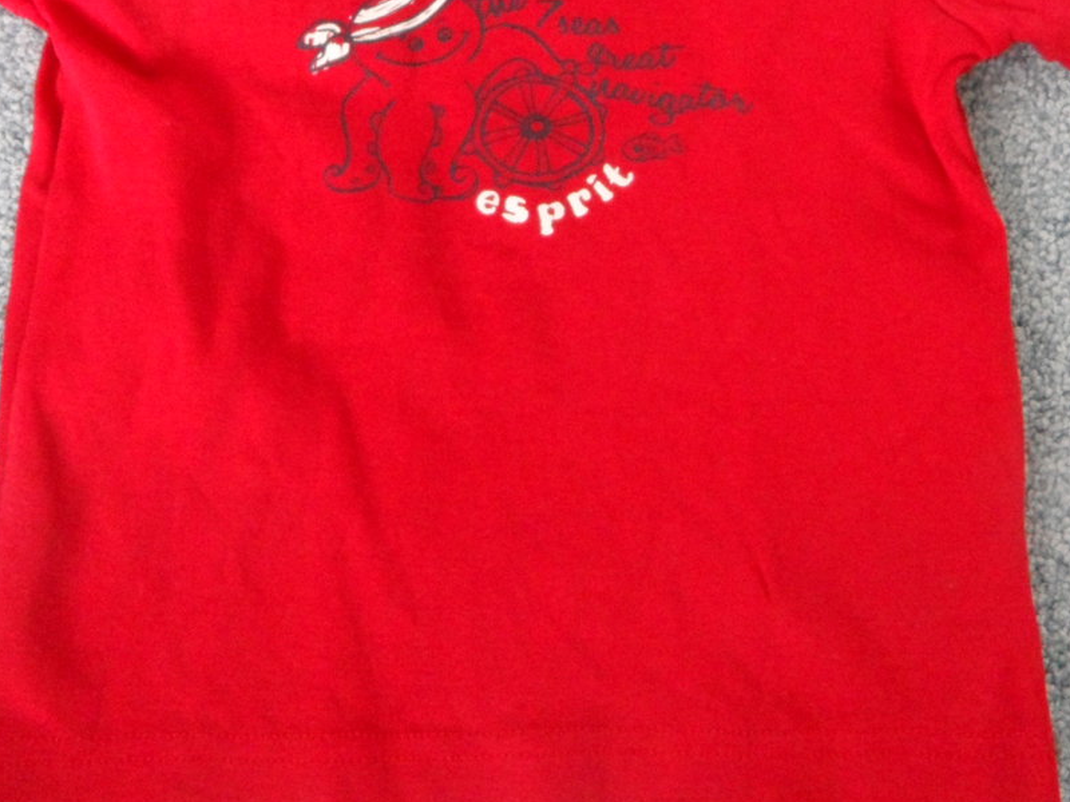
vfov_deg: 35.4
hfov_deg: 46.7
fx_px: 1236
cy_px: 235
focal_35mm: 40
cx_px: 585
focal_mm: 4.1
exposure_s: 1/15
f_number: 2.9
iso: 400
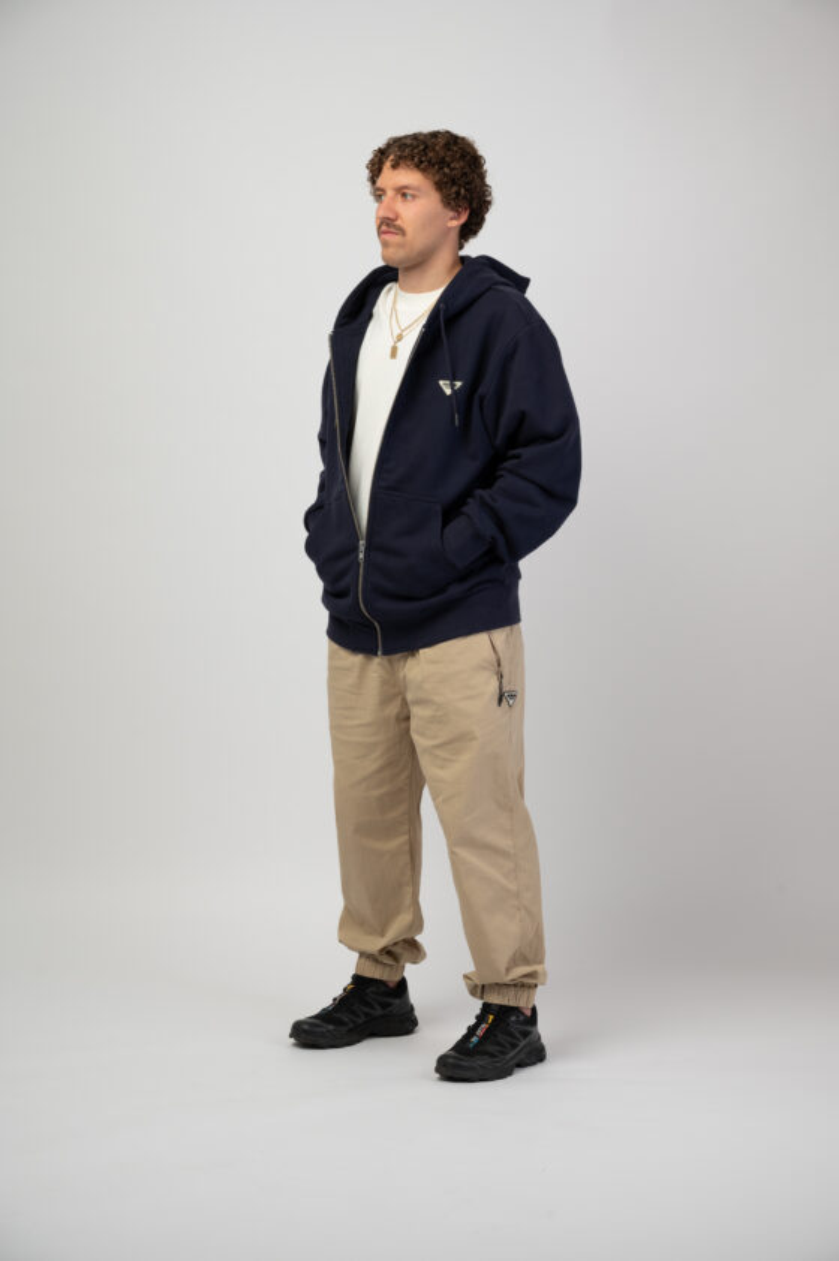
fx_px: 2416
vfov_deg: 29.3
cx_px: 420
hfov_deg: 19.7
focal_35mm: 69
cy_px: 630
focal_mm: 69
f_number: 9
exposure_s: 1/160
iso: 200
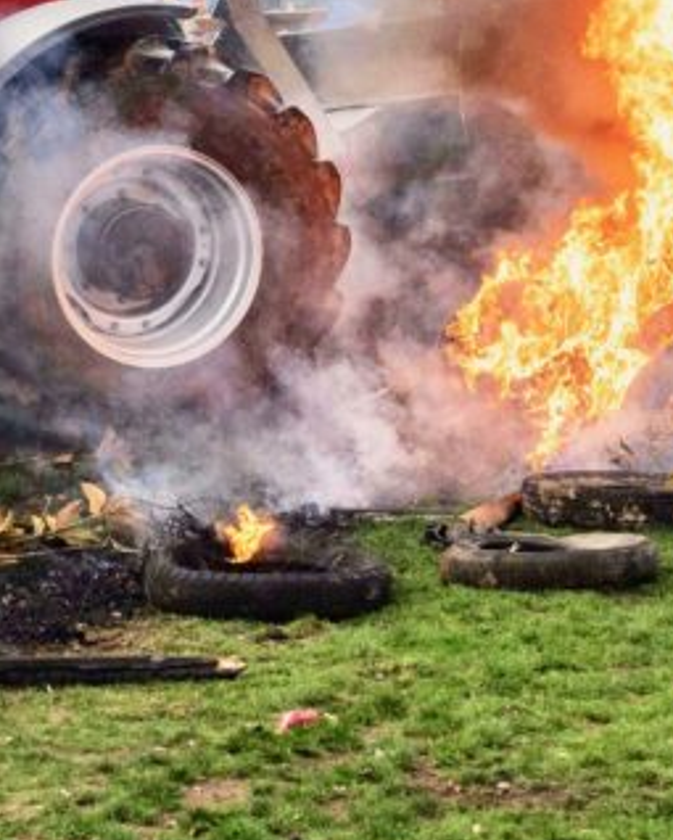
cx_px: 264
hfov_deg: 10.6
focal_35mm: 146
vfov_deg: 13.1
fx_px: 3630
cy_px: 67
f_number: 5.6
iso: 1000
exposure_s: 1/500
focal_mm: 45
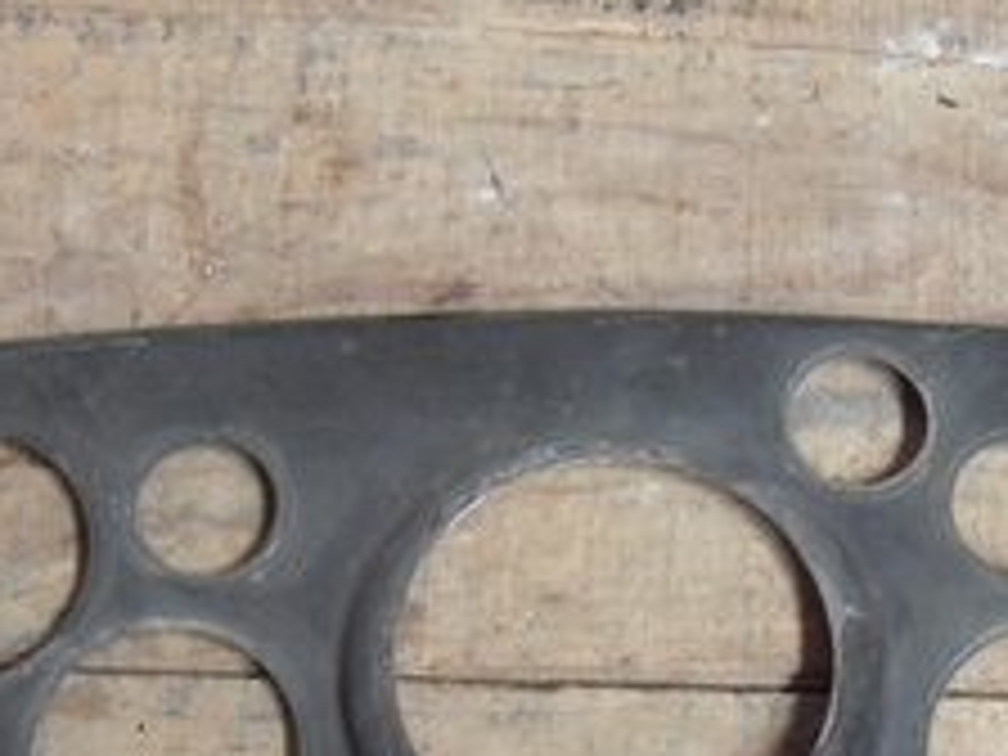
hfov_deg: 22.4
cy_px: 628
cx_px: 639
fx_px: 2533
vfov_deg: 16.8
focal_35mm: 87
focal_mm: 6.6
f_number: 3.5
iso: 200
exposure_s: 1/8
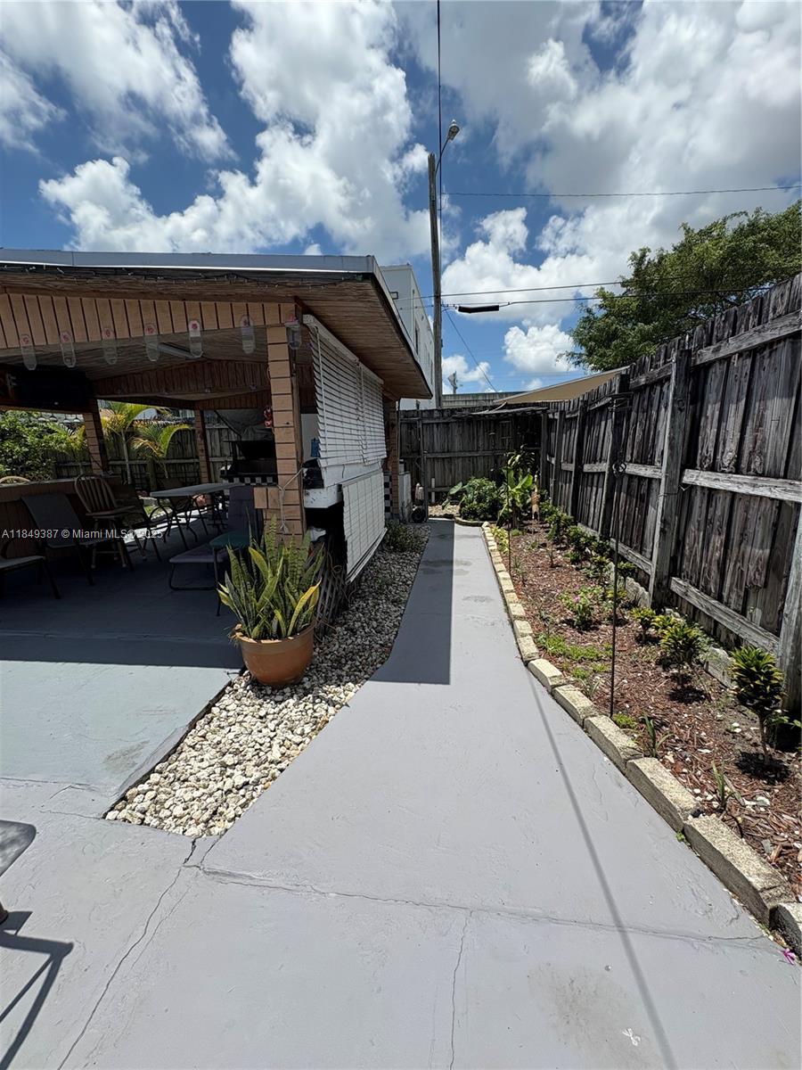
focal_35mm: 14
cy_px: 535
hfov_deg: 85.7
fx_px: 432
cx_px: 401
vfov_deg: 102.1
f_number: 2.2
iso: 50
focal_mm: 2.22
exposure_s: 1/2208
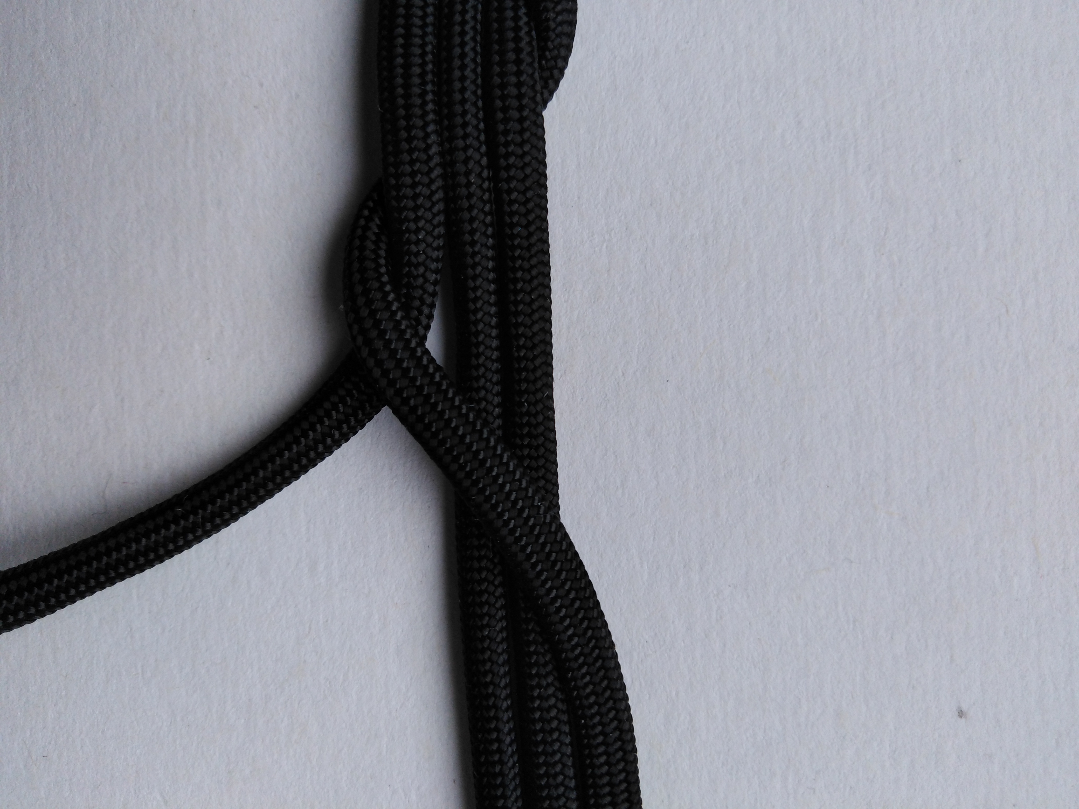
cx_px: 540
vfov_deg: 53.1
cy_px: 404
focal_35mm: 26
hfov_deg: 67.3
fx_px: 810
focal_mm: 3.46
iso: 131
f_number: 2.2
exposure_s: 1/30
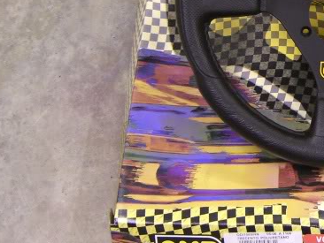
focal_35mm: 83
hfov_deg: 22.6
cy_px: 29
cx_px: 330
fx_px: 777
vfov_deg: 17.6
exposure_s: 1/15
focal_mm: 7.9
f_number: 2.8
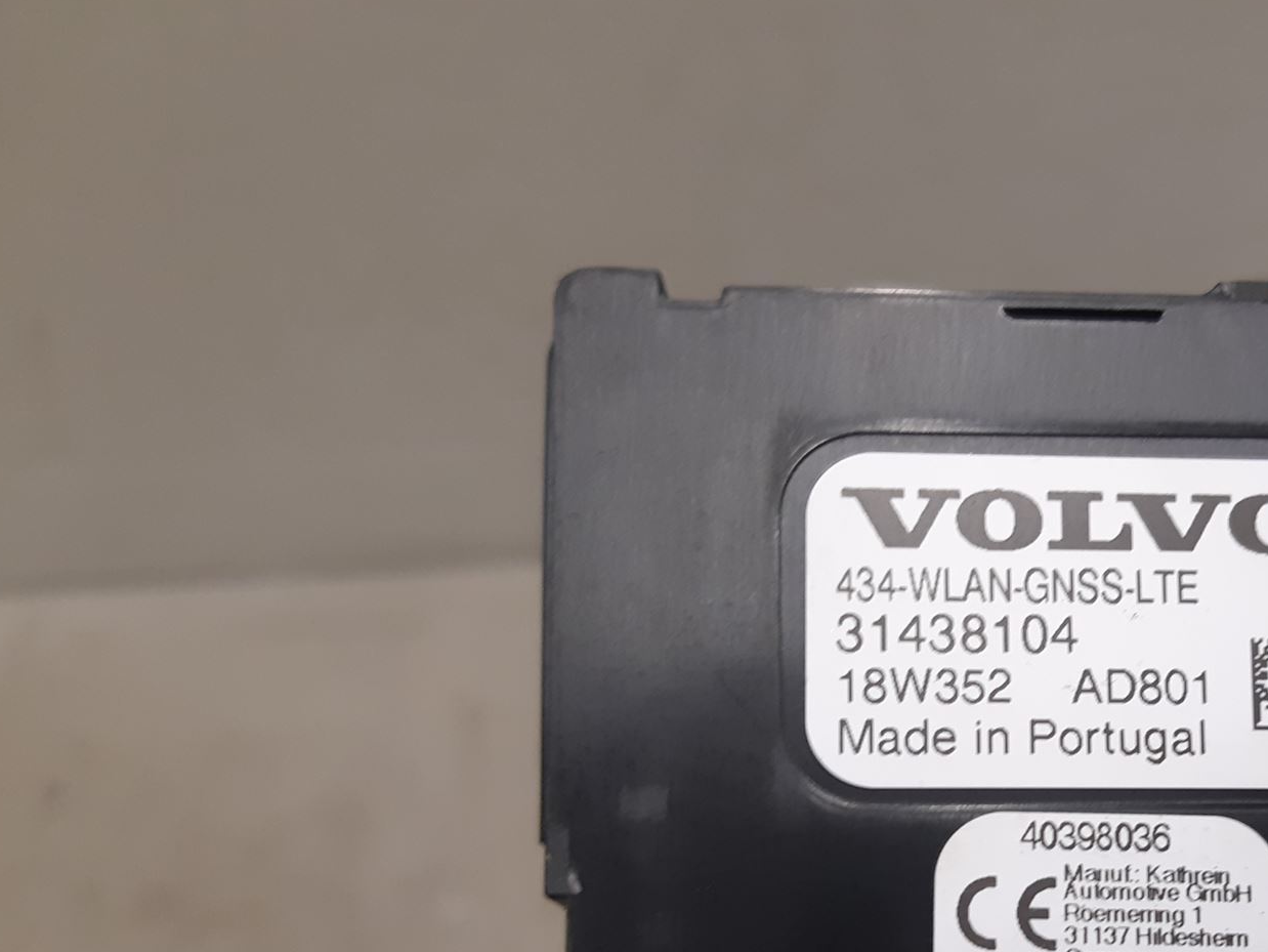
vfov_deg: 32.7
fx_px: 1575
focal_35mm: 43
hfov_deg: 41.9
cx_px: 1019
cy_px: 763
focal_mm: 3.93
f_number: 1.7
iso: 100
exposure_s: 1/50
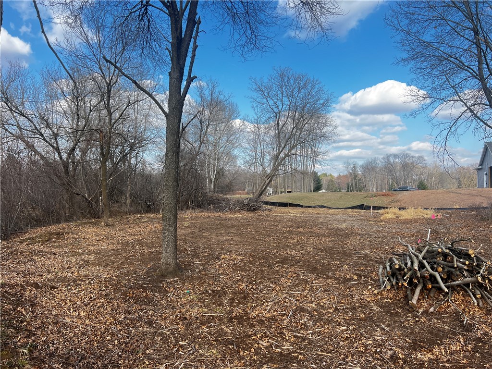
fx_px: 370
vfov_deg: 53.1
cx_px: 246
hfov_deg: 67.3
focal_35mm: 26
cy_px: 184
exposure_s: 1/894
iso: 50
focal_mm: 5.7
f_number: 1.5
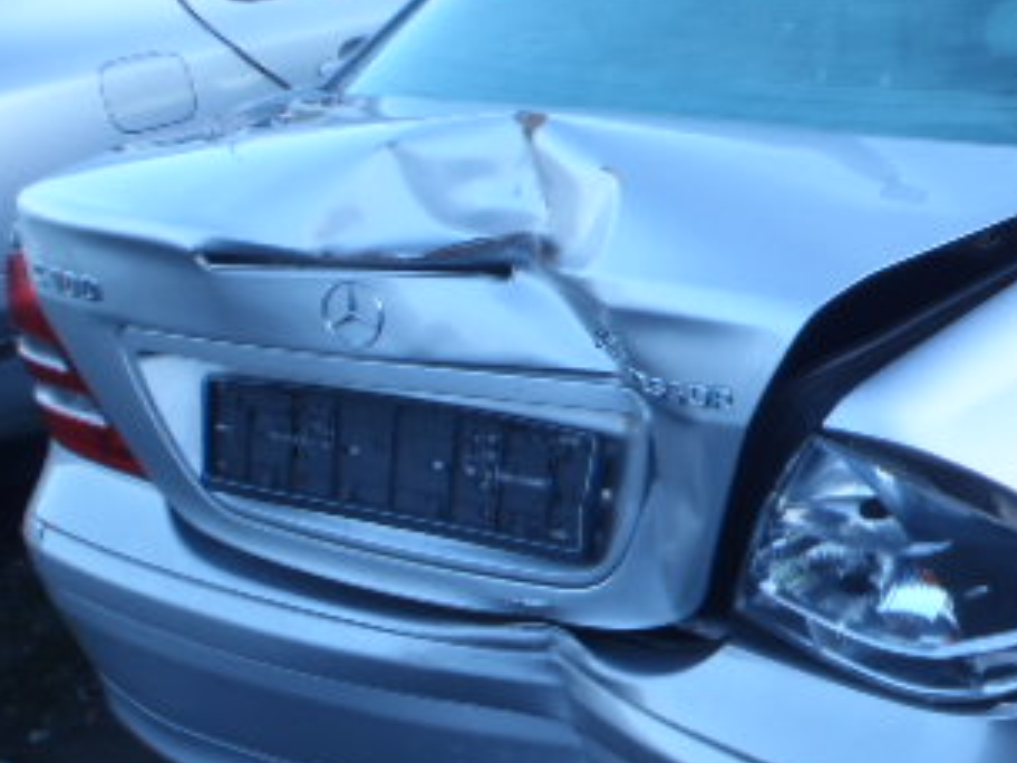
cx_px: 933
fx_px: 1733
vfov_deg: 24.8
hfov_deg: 31.1
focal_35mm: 59
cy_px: 432
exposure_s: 1/60
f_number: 3.5
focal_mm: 5
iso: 80
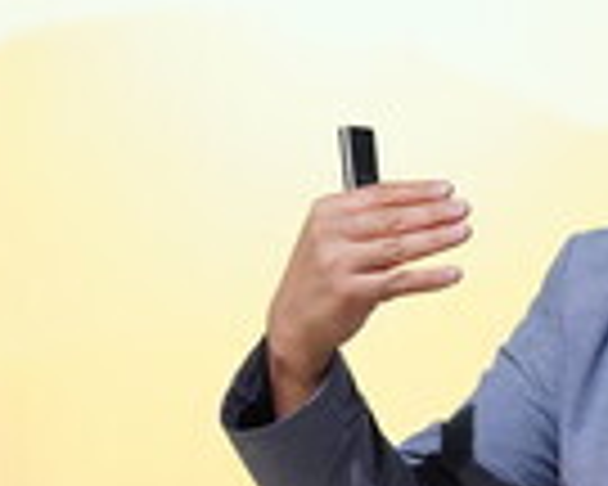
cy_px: 351
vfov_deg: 1.9
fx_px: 15061
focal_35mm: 837
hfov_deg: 2.3
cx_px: 567
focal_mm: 200
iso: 4000
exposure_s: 1/320
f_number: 2.8
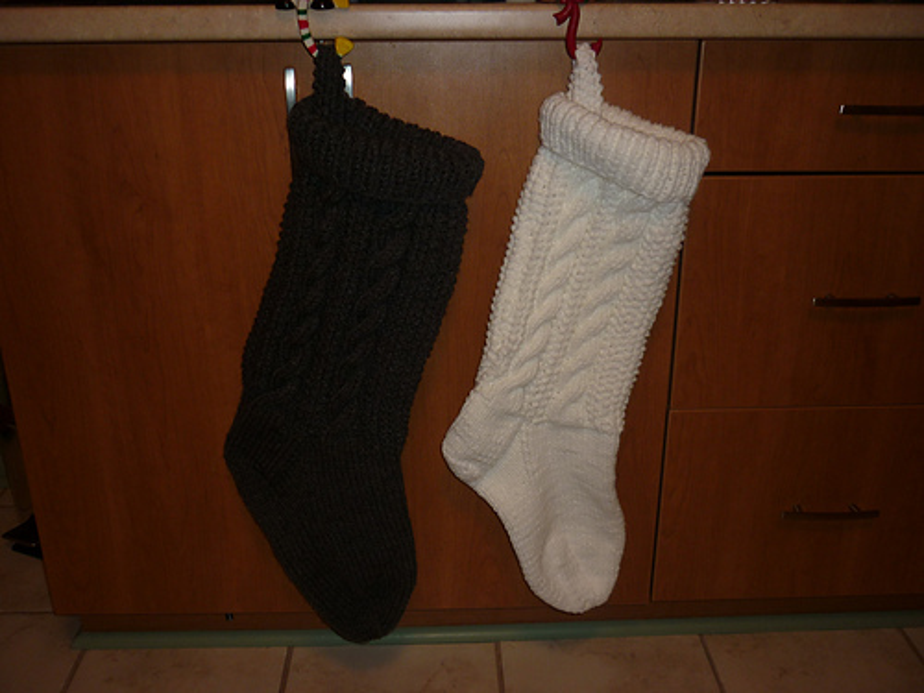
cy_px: 346
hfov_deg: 55.4
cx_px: 462
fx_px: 881
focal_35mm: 33
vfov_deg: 42.9
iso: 100
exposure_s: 1/30
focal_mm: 5.5
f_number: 2.8
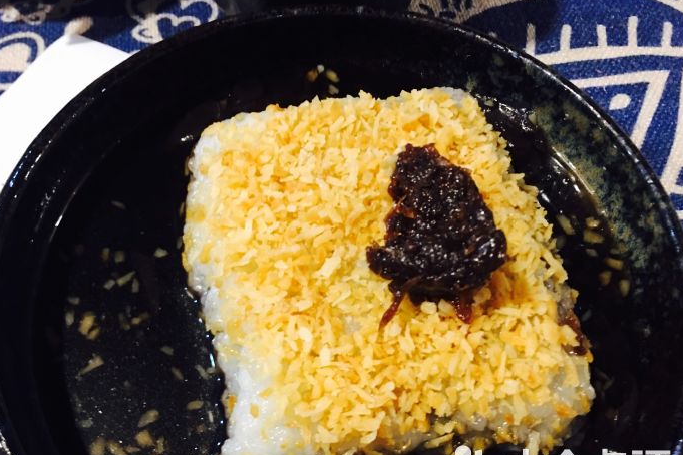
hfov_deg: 60.3
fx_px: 588
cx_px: 346
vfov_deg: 42.2
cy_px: 258
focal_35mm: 31
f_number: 2.2
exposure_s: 1/8
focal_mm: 4.15
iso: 125
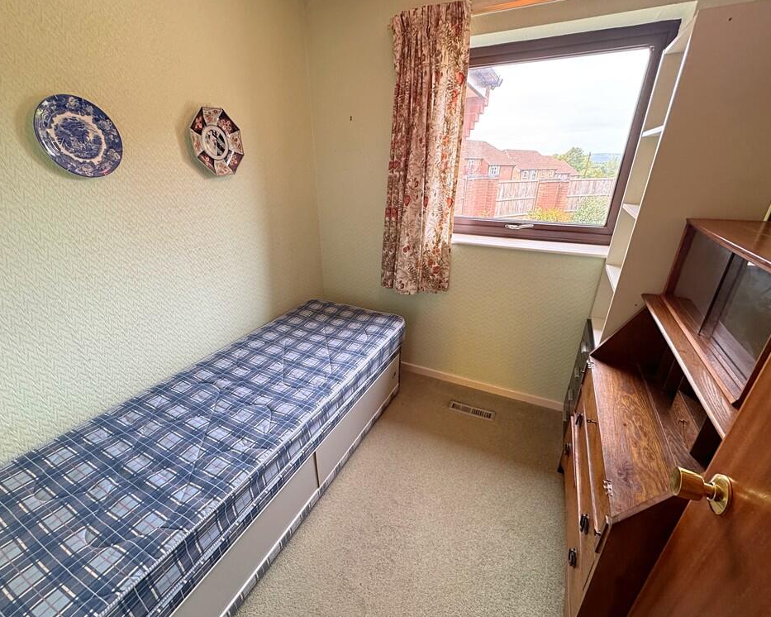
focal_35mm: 15
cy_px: 314
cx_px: 376
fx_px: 342
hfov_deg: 96.8
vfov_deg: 84.0
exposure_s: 1/100
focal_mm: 2.22
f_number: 2.2
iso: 320
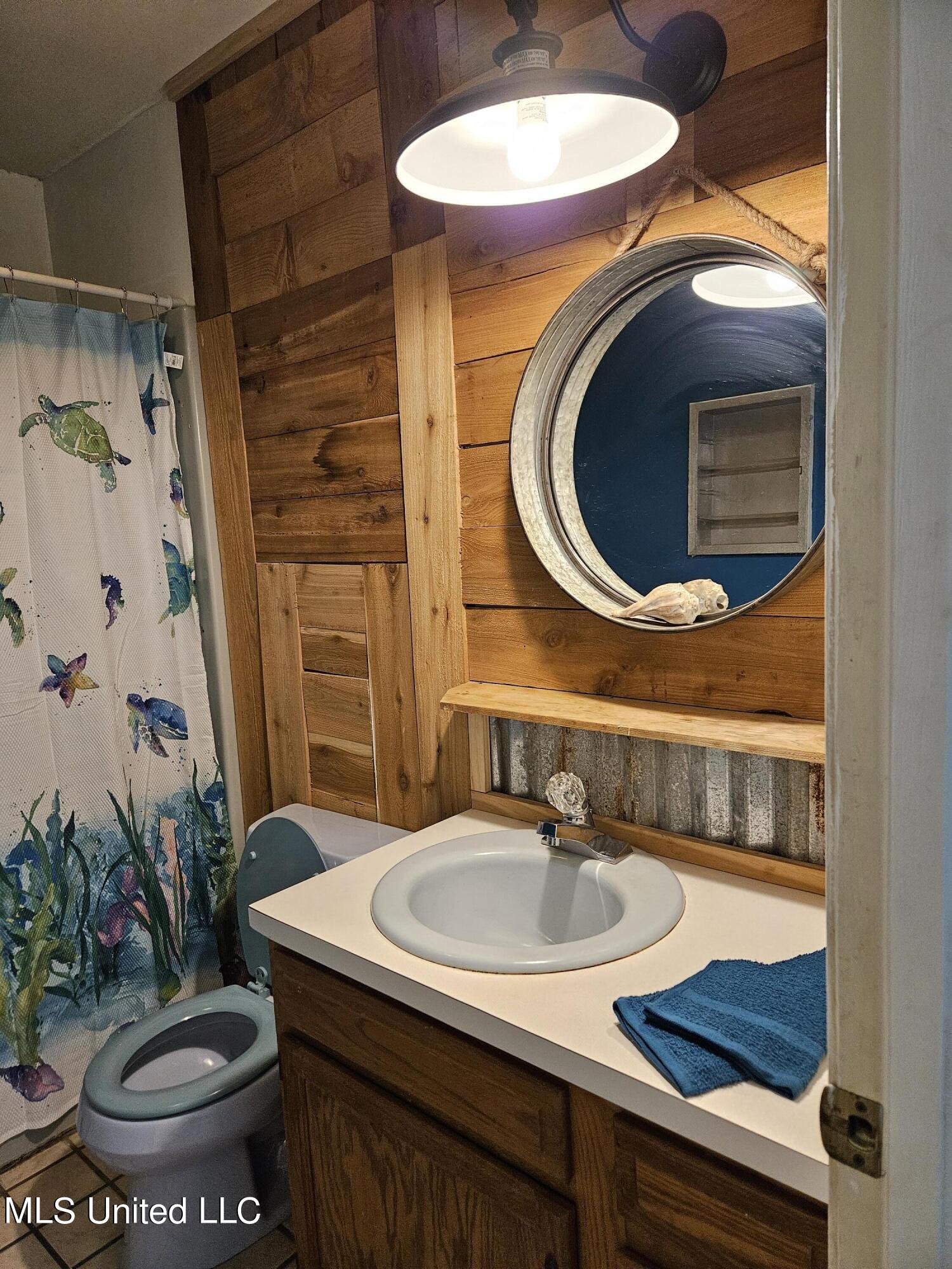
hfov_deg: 58.9
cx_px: 476
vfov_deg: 73.9
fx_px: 843
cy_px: 634
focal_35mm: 23
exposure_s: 1/120
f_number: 1.8
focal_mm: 5.4
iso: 640
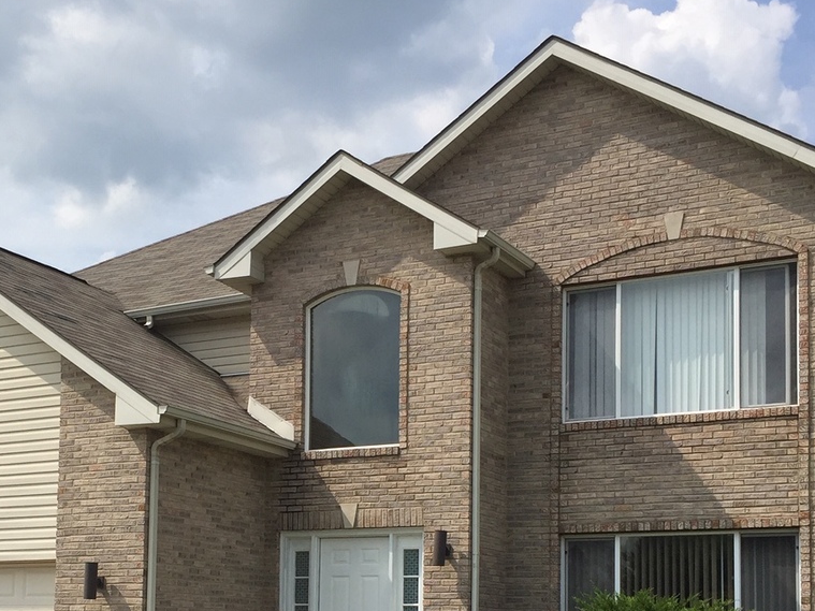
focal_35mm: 55
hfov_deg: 34.7
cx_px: 283
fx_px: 1295
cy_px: 542
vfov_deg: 25.8
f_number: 2.2
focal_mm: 4.15
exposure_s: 1/2825
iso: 32
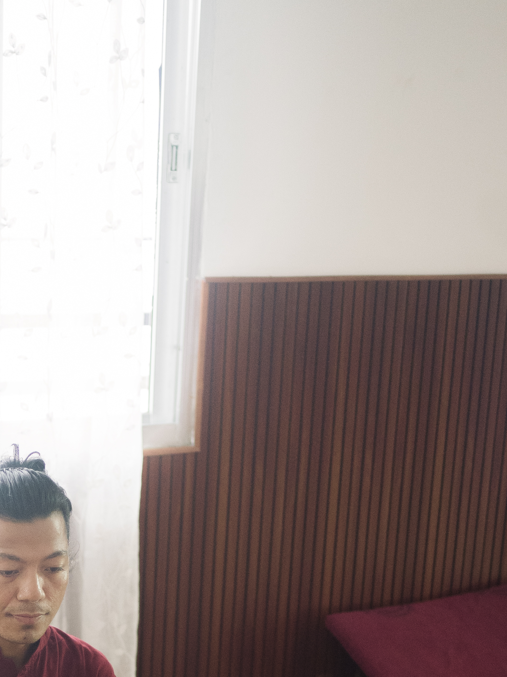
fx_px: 1543
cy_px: 773
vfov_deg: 23.0
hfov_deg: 18.4
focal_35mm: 79
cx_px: 53
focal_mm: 35
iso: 2500
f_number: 1.8
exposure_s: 1/200
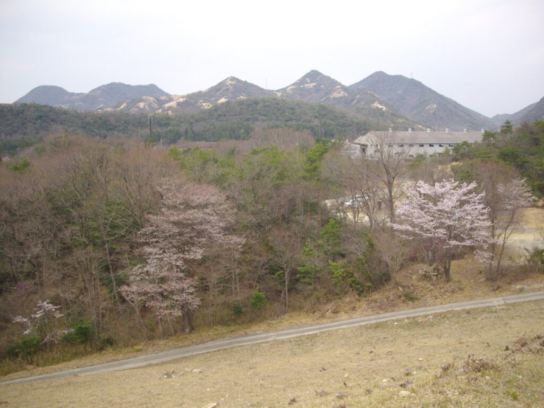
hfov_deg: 50.1
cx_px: 272
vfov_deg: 38.7
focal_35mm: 37
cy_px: 204
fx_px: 581
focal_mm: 6.2
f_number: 5.6
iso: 100
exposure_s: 1/200
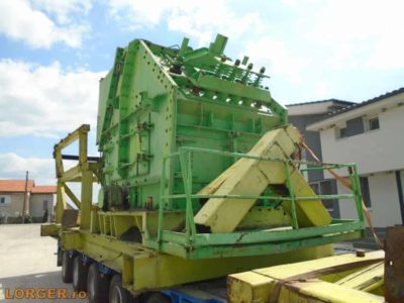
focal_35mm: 26
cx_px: 202
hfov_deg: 67.3
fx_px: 303
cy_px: 152
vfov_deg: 53.1
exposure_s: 1/160
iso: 100
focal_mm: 4.6
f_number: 8
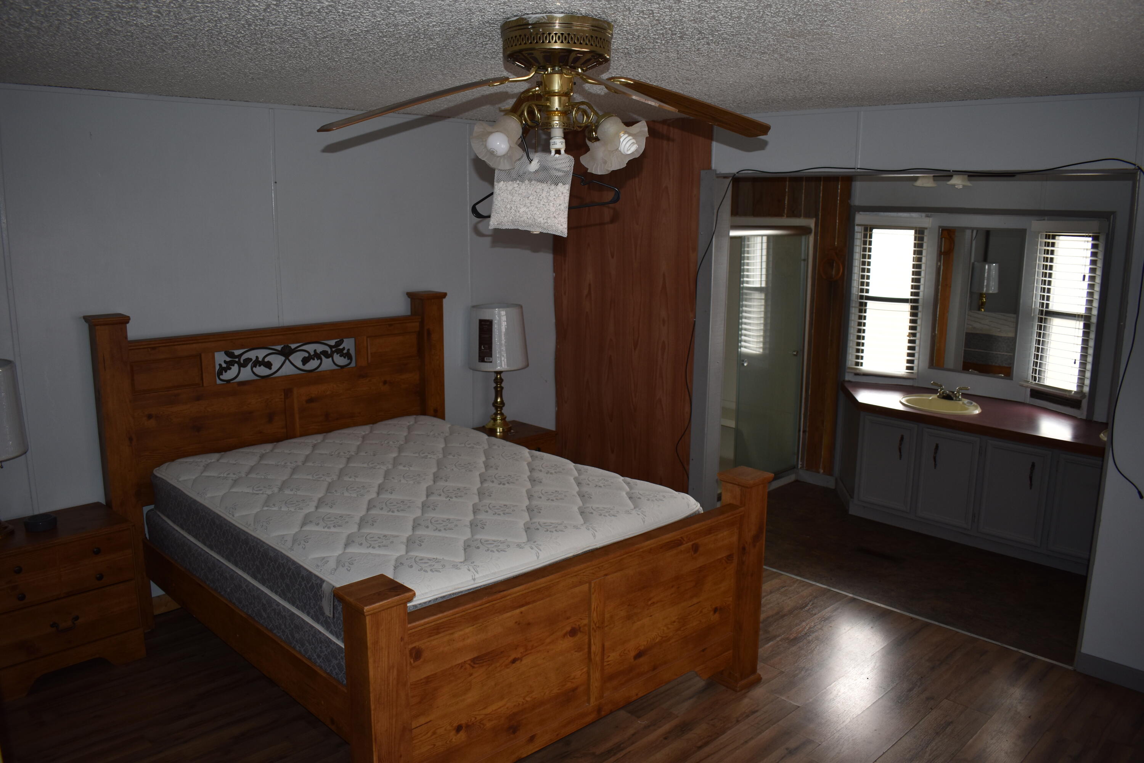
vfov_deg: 47.9
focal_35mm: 27
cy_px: 382
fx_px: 858
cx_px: 572
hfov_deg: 67.4
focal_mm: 18
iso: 160
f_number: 3.5
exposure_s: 1/60
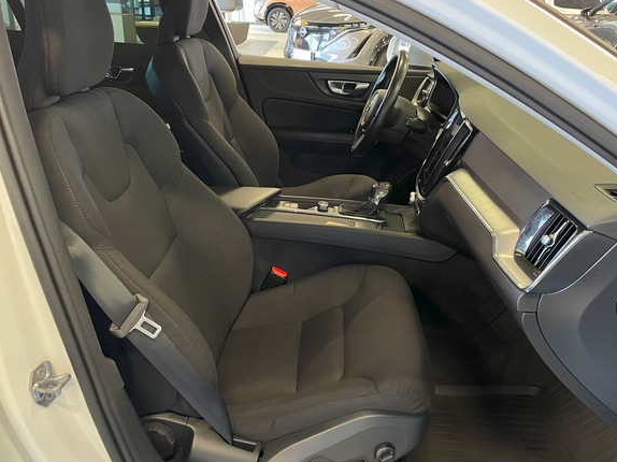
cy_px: 227
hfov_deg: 61.6
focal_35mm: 29
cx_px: 328
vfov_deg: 48.2
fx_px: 517
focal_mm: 4.2
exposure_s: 1/50
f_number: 1.6
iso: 500
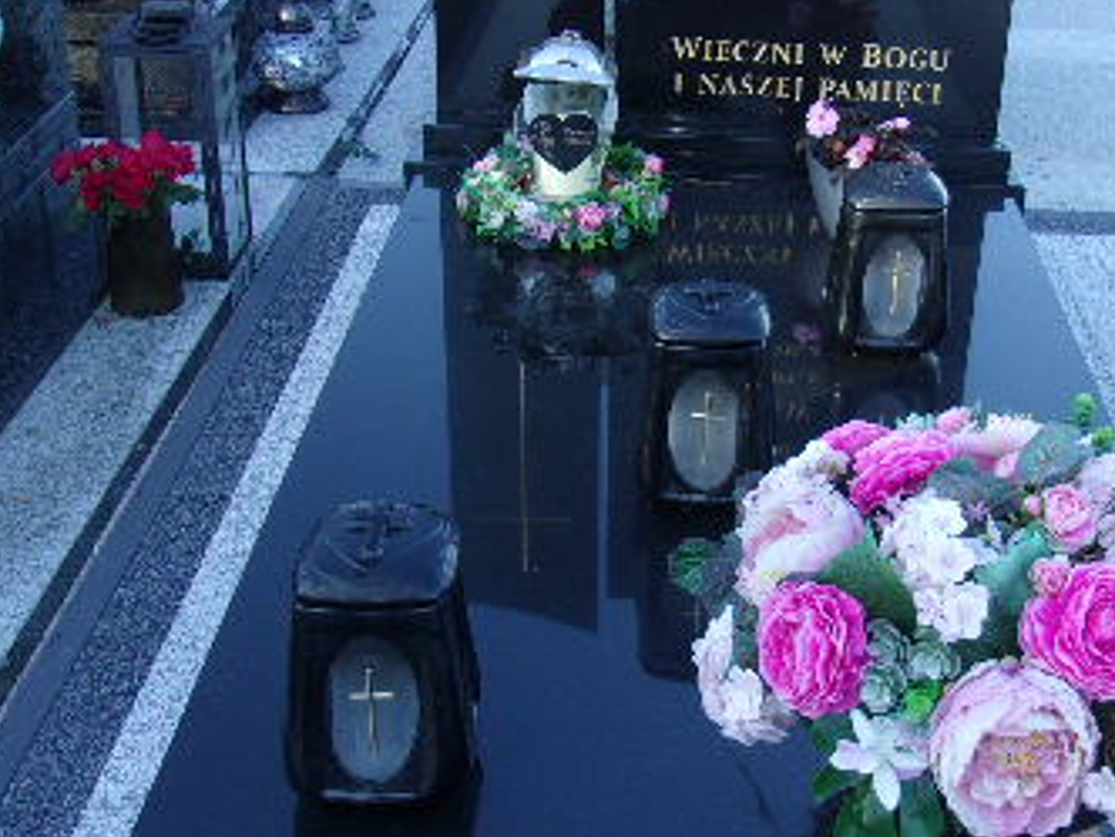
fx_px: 1675
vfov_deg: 27.9
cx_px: 732
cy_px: 303
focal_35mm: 52
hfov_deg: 36.5
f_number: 3
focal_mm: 4.9
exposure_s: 1/150
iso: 80
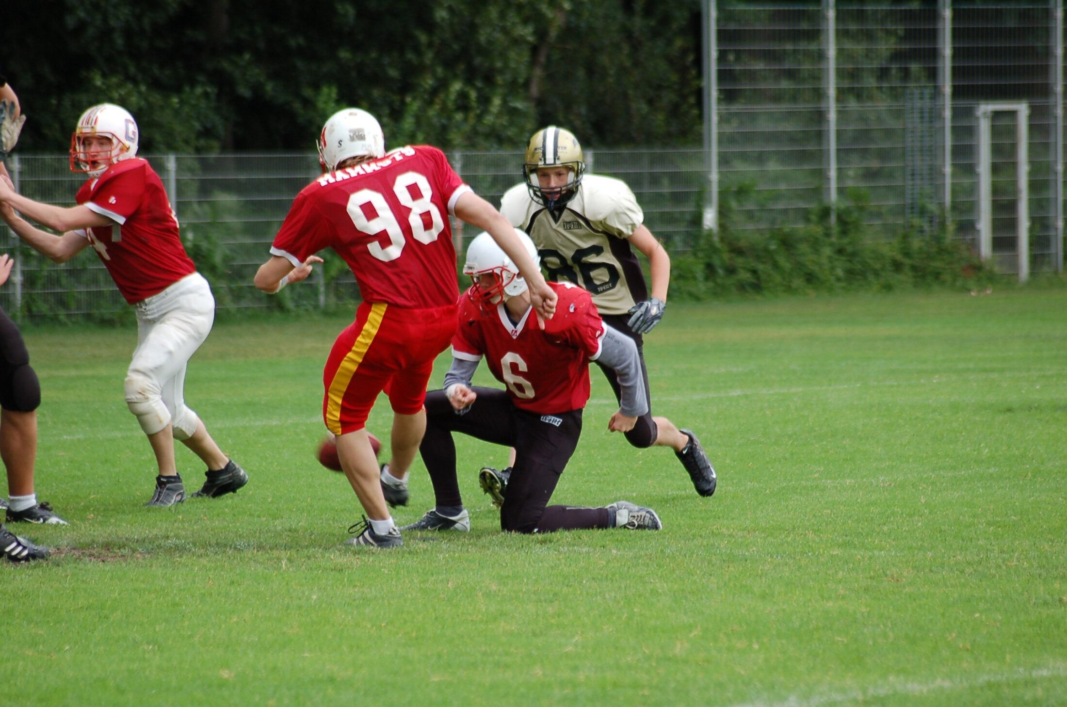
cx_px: 534
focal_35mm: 292
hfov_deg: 7.1
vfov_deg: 4.7
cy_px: 354
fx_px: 8653
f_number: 5
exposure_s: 1/640
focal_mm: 195
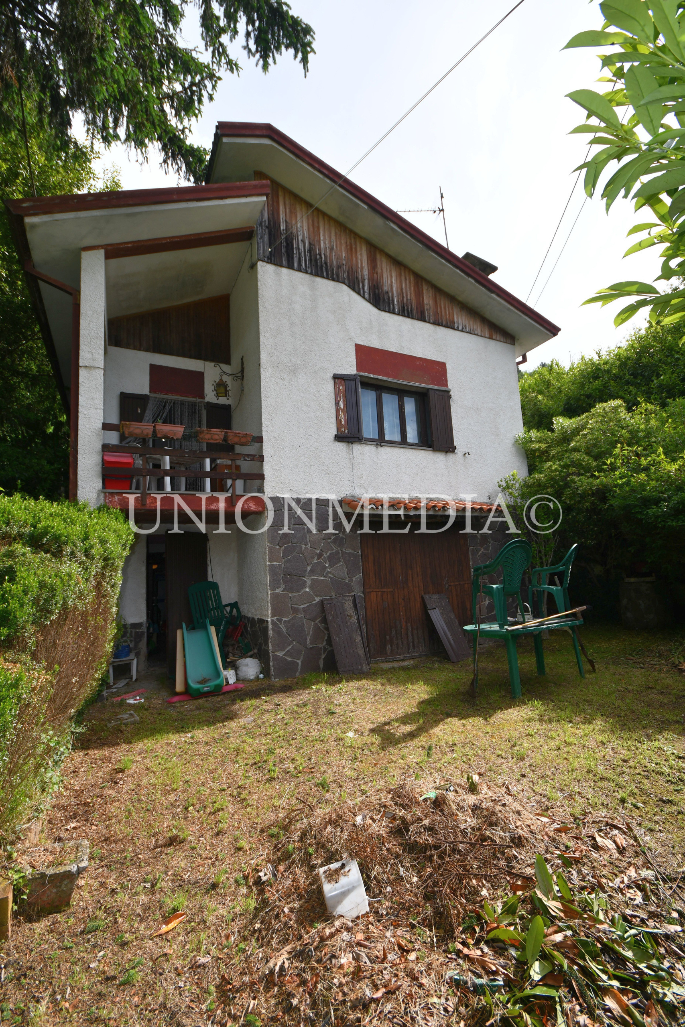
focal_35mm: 15
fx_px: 428
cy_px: 514
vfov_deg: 100.4
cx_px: 342
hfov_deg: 77.3
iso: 100
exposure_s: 1/250
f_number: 8
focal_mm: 10
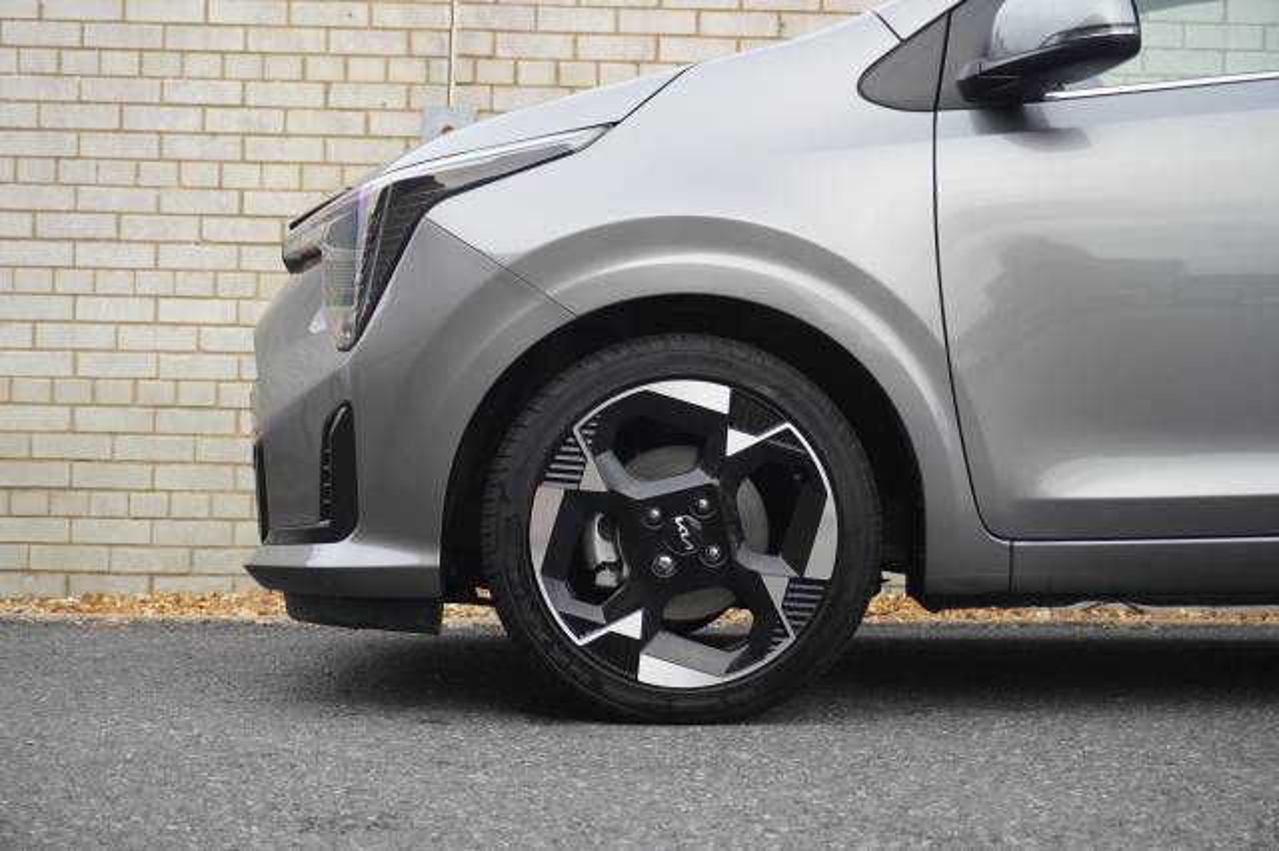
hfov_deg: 35.1
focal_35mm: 57
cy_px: 426
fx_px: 2024
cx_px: 640
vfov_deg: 23.8
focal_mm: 38
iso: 800
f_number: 5.6
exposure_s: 1/160
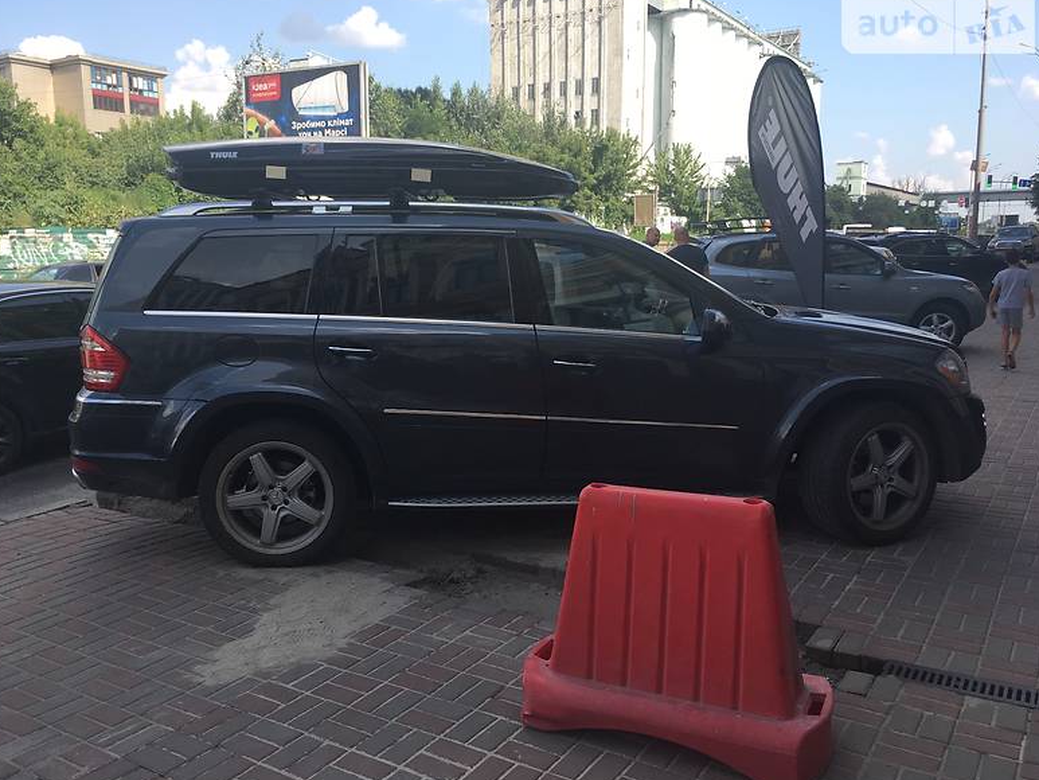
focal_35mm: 30
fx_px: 901
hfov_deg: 60.0
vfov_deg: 46.8
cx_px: 517
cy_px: 383
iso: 25
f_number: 2.2
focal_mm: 4.2
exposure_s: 1/534
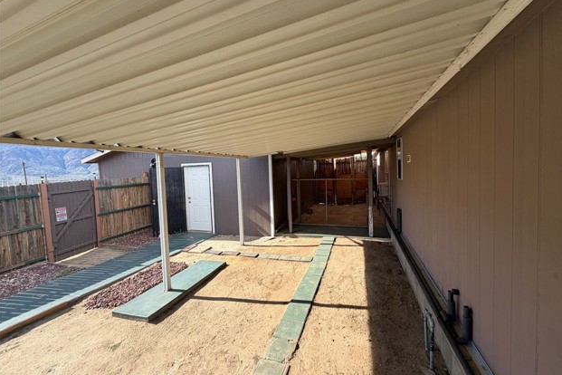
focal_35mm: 15
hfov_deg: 100.4
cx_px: 287
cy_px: 179
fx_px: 234
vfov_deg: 77.3
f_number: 2.2
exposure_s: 1/502
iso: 50
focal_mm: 2.22
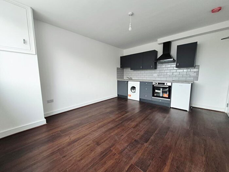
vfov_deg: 89.9
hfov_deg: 106.2
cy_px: 86
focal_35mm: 13
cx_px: 114
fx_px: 86
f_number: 2.2
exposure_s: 1/50
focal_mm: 1.74
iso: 125
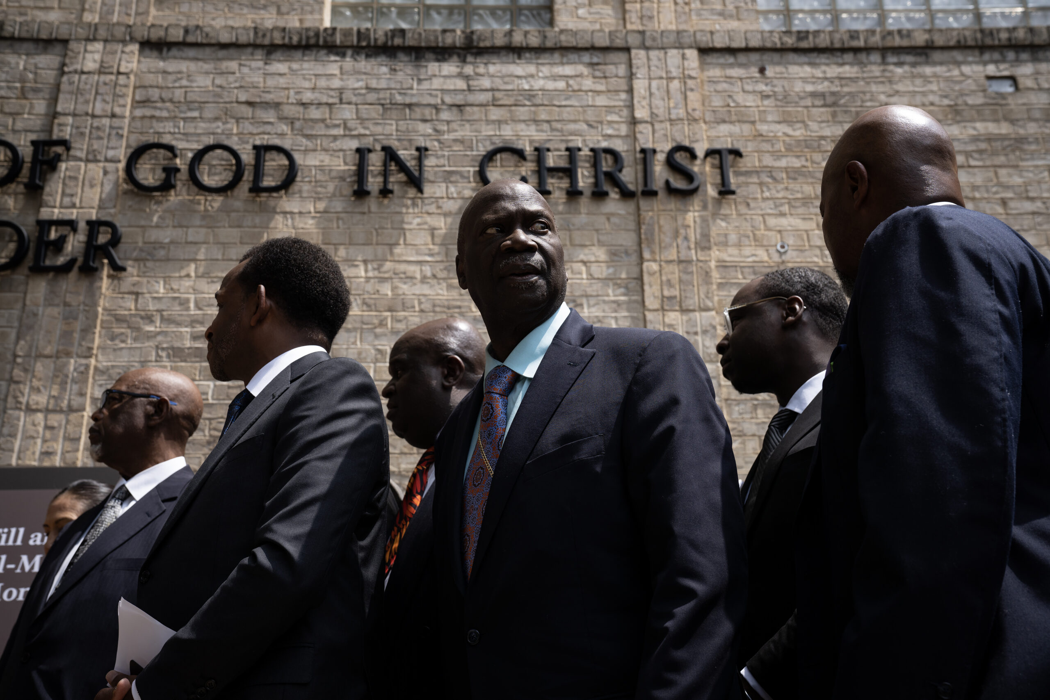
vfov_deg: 33.4
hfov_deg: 48.5
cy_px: 350
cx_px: 525
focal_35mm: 40
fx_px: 1167
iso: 200
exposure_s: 1/500
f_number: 5.6
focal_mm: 40
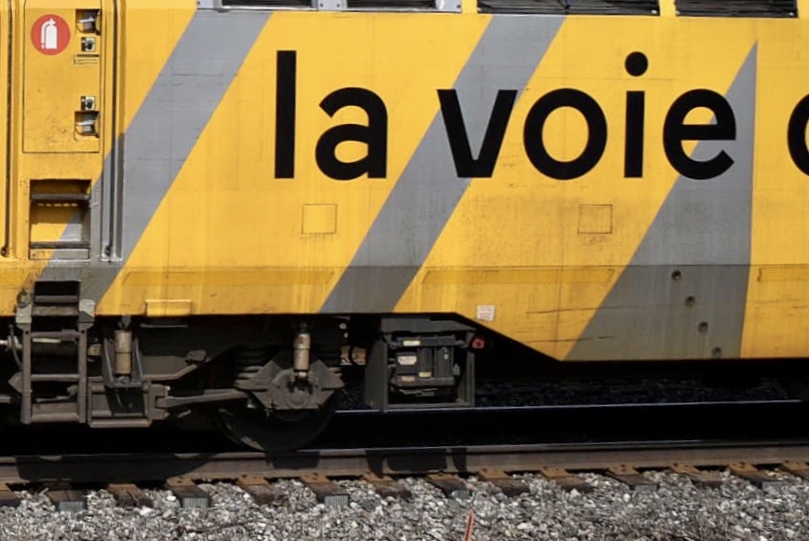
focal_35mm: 108
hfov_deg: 17.8
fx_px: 2419
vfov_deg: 12.6
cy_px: 9
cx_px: -243
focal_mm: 23
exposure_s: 1/3200
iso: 200
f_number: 3.8
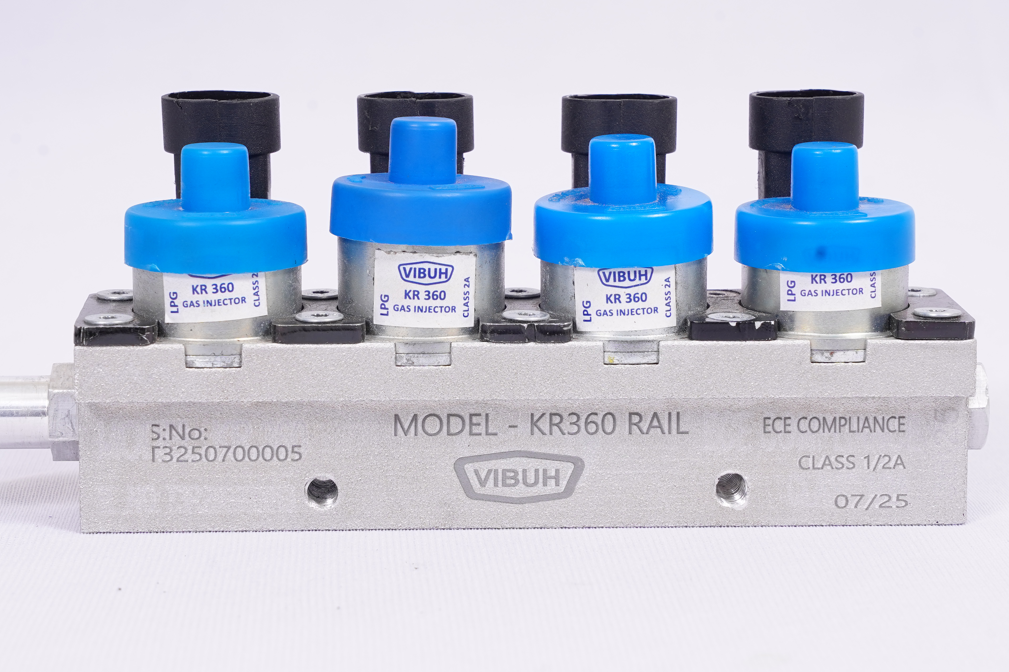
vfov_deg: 12.4
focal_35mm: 110
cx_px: 505
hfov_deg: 18.6
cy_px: 290
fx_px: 3083
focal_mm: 70
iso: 320
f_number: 13
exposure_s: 1/160
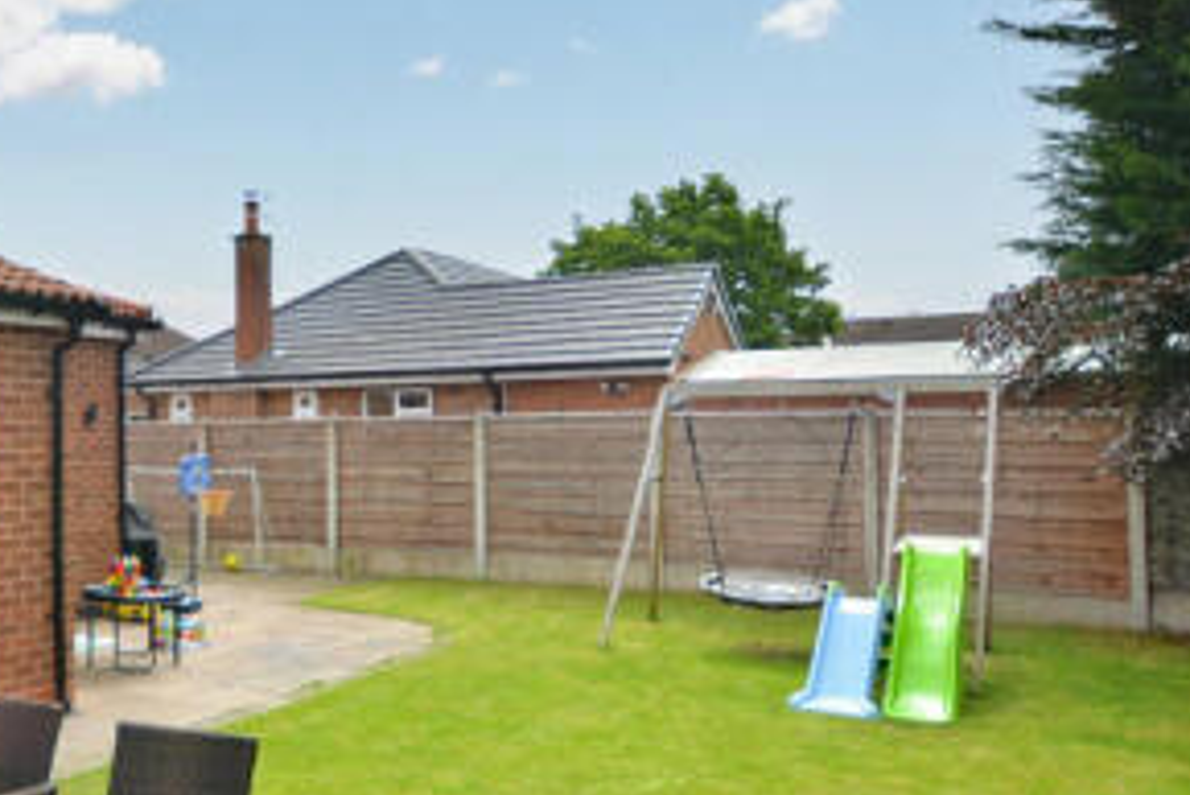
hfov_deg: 51.4
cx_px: 200
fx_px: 1124
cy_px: 459
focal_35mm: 34
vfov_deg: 38.8
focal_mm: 10
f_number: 3.5
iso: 100
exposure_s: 1/1000
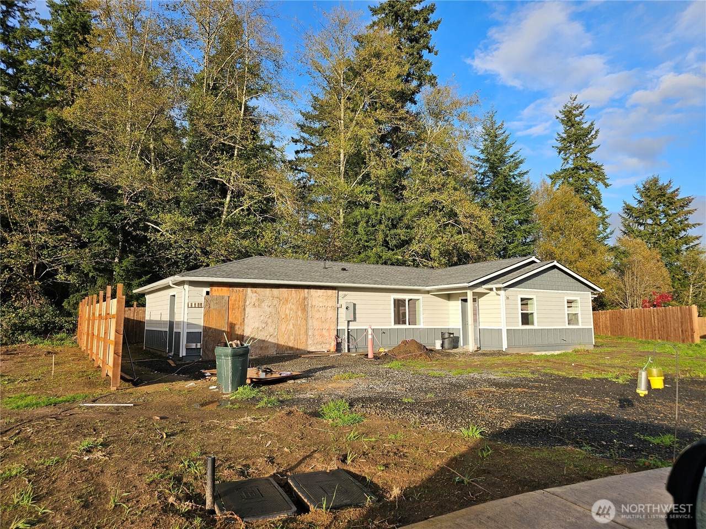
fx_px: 469
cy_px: 264
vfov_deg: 58.9
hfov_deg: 73.9
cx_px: 353
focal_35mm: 23
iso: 10
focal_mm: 6.3
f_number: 1.7
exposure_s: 1/300
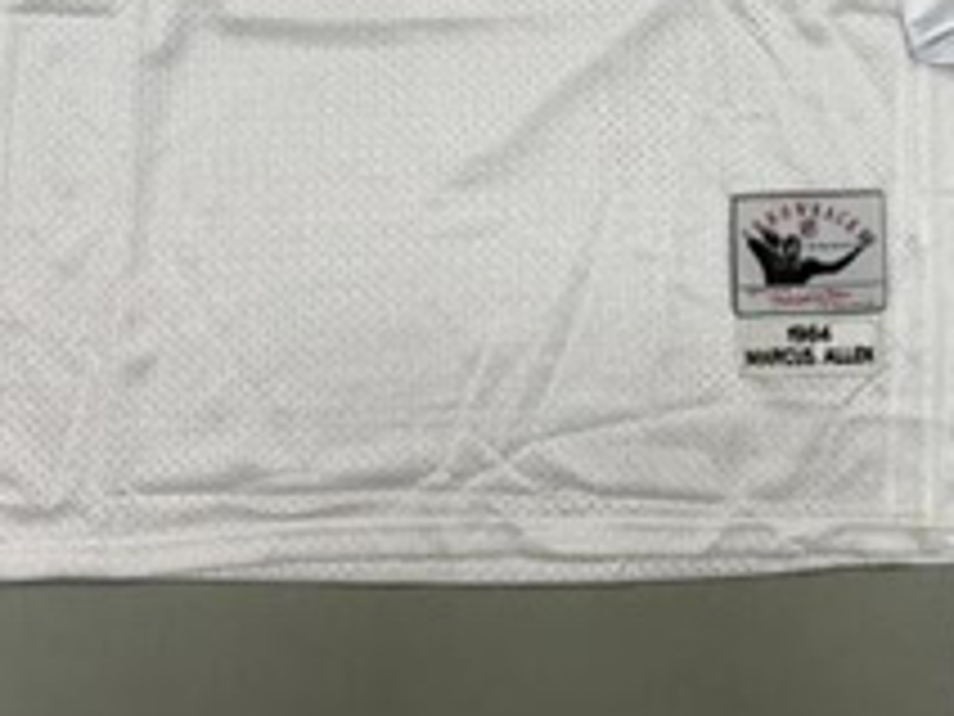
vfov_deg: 21.1
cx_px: 1022
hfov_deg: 26.5
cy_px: 50
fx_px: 1874
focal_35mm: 68
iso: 125
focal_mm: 6.76
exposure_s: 1/100
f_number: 1.78
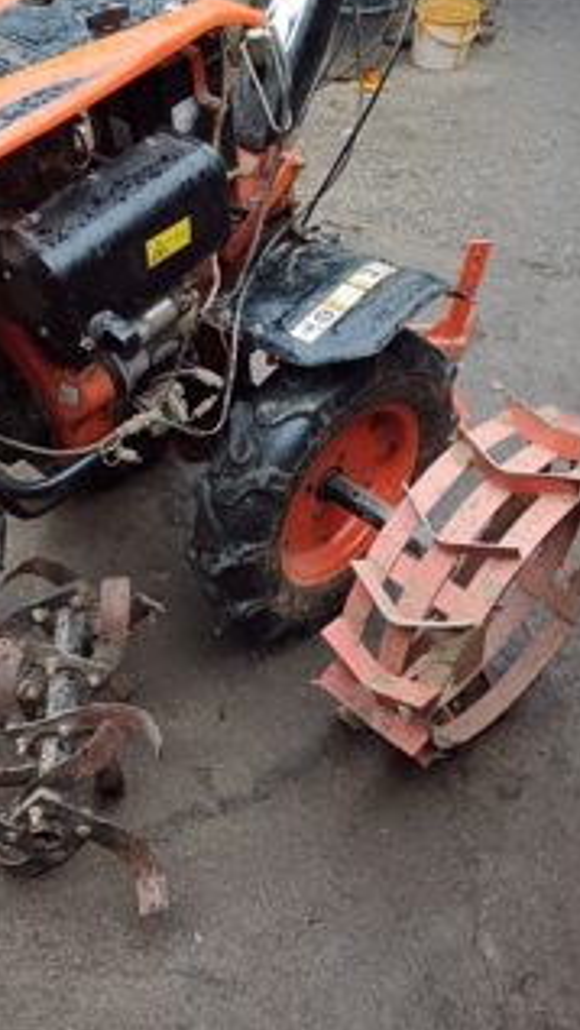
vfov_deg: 54.0
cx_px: 113
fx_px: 1011
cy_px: 492
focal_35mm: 37
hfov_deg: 31.2
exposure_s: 1/900
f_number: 1.9
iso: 4967
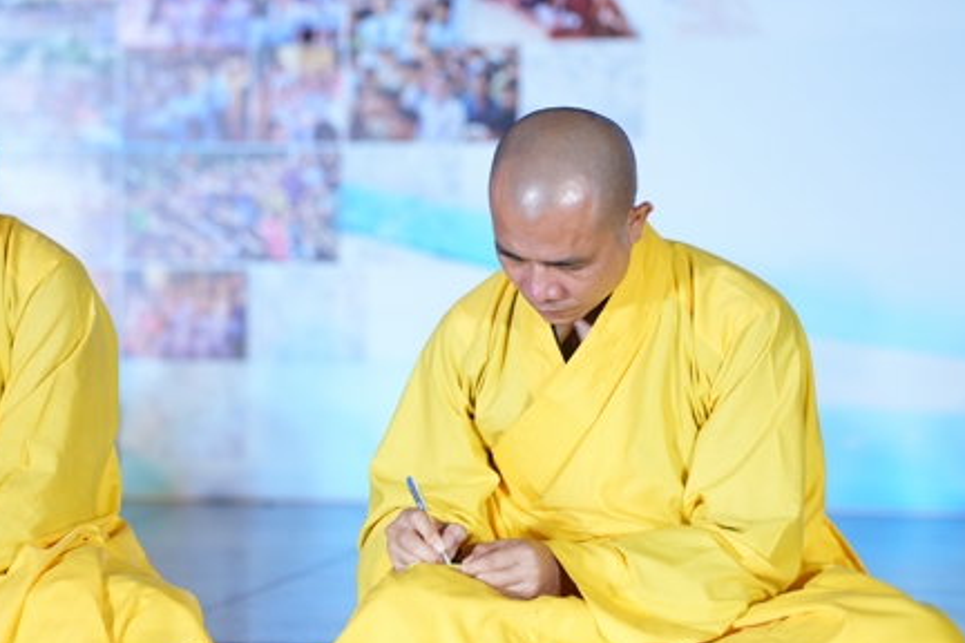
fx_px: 4235
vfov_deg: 8.7
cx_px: 281
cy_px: 405
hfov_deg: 13.0
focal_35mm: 158
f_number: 2.8
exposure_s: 1/80
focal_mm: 105
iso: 400
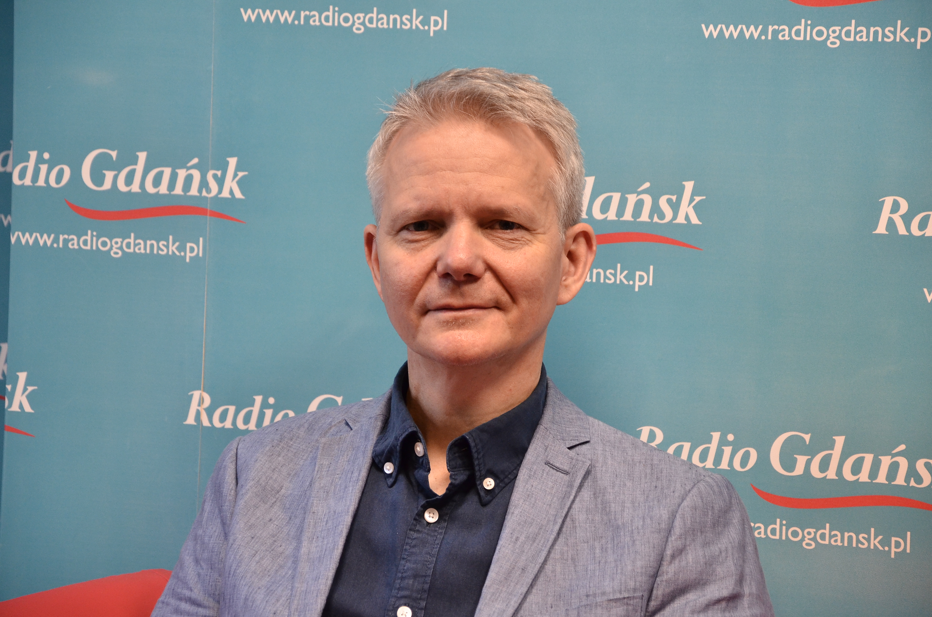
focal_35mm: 147
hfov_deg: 14.0
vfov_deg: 9.3
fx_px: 3798
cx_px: 466
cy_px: 308
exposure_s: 1/40
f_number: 5.6
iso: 1000
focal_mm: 98
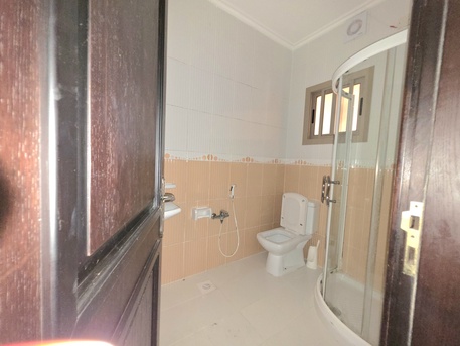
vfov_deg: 89.9
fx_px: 173
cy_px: 173
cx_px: 230
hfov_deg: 106.2
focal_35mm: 13
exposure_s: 1/30
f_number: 1.9
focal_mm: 2.2
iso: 400
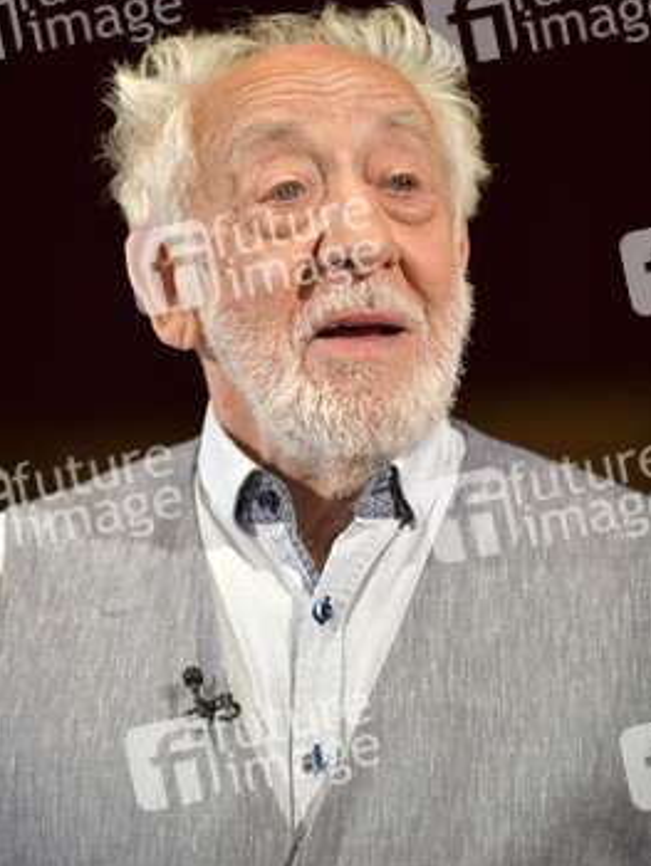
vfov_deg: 10.3
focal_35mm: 192
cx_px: 324
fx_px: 4809
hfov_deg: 7.7
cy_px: 381
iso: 1250
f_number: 3.2
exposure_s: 1/200
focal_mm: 175
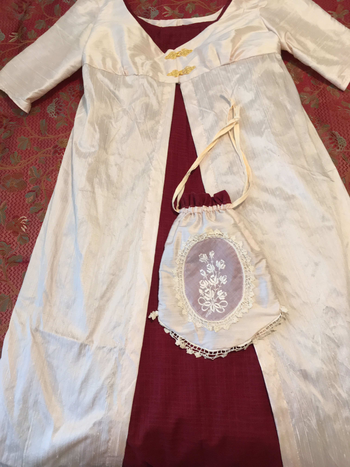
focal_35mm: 29
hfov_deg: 48.2
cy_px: 234
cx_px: 175
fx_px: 391
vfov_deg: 61.7
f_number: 2.2
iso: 125
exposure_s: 1/30
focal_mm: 4.15
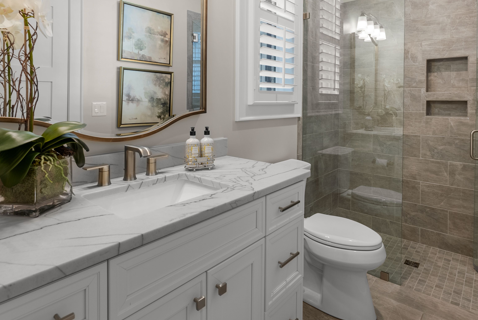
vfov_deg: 56.0
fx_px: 292
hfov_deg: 78.5
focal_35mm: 22
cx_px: 243
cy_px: 104
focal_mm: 16
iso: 250
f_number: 8
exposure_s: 1/6
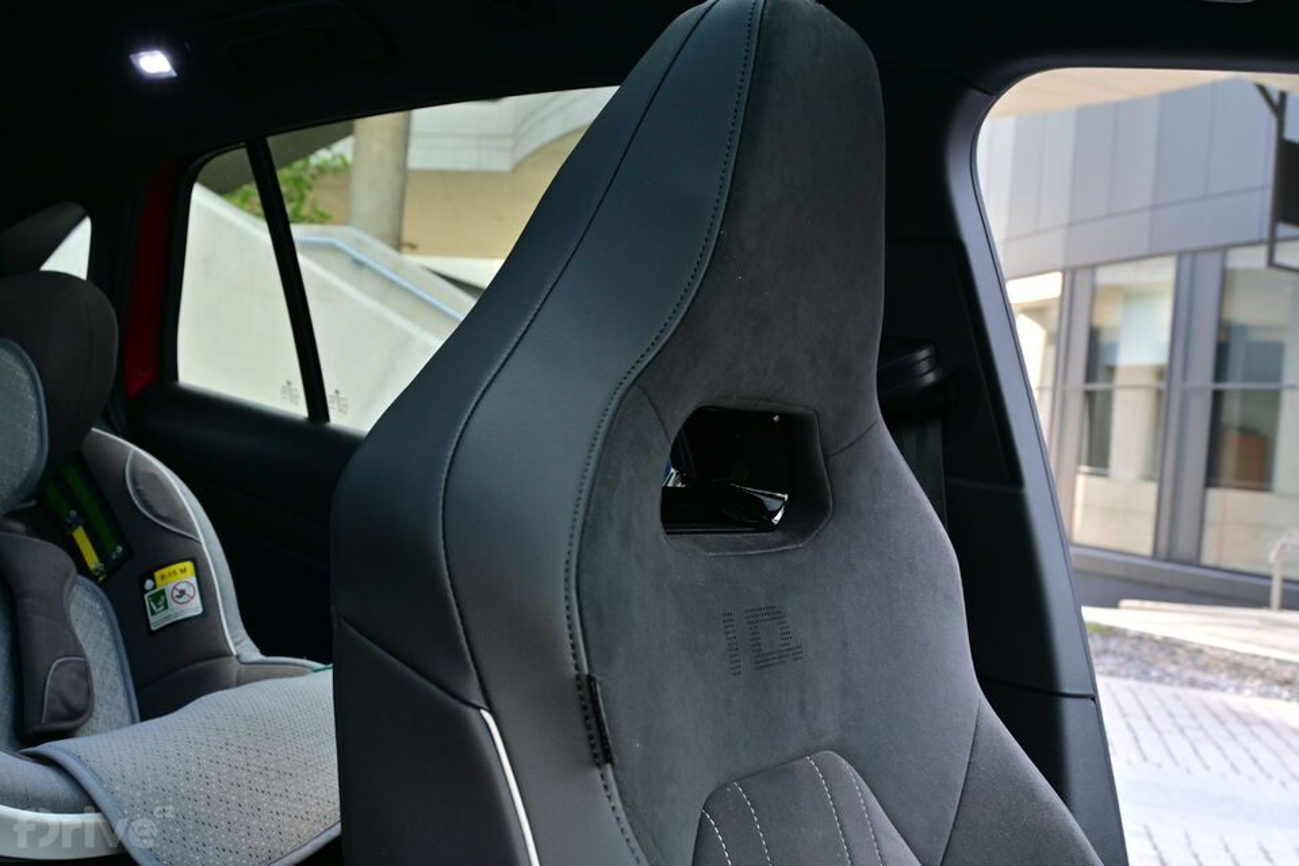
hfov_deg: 51.3
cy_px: 433
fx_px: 1353
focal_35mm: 38
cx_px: 650
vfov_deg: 35.5
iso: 200
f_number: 6.3
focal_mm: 25
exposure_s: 1/40
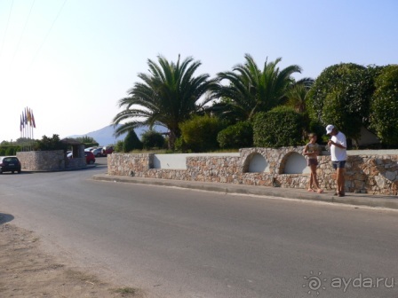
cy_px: 149
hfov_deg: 52.6
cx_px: 199
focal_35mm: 35
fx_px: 402
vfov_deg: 40.7
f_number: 5.6
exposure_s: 1/400
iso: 80
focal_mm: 5.8
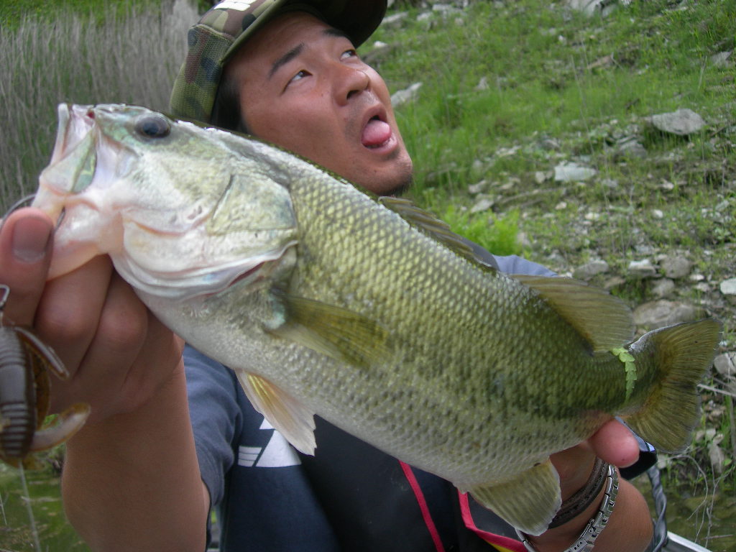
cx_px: 368
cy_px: 276
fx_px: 808
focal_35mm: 38
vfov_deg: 37.7
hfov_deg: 49.0
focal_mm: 7.8
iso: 50
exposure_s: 1/486
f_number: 2.8
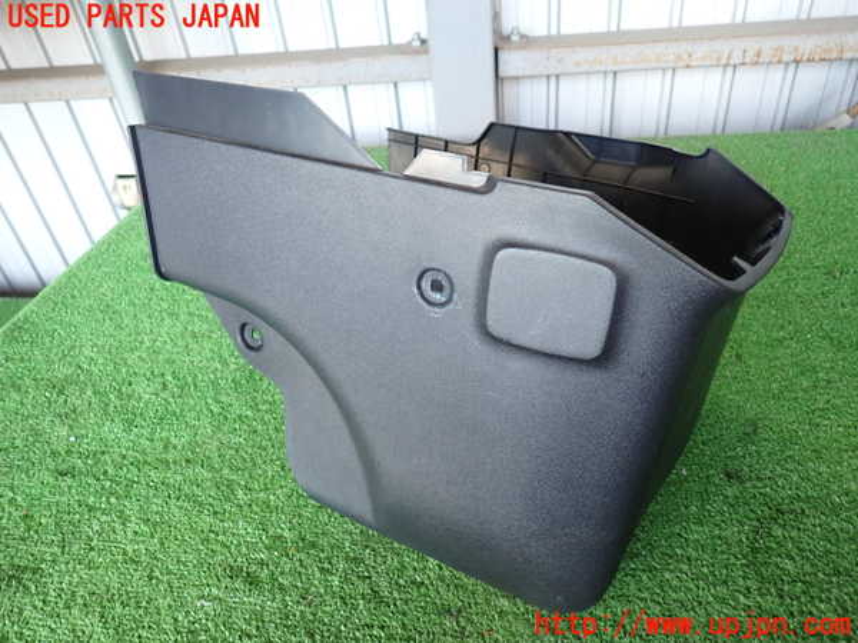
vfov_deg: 54.9
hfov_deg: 69.4
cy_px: 322
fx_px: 620
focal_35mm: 25
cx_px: 429
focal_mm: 4.5
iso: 200
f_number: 2
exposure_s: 1/60
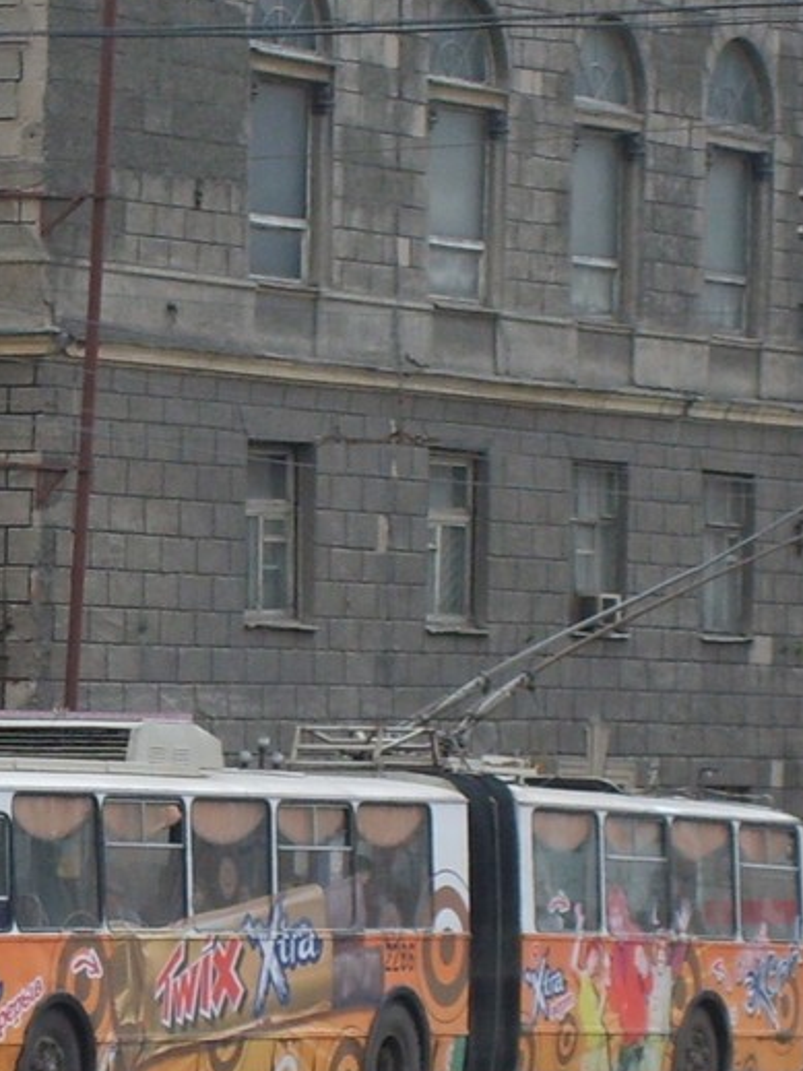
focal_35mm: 207
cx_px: 213
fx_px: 6405
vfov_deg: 9.6
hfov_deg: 7.2
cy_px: 731
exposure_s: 1/60
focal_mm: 17.4
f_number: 4.9
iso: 50
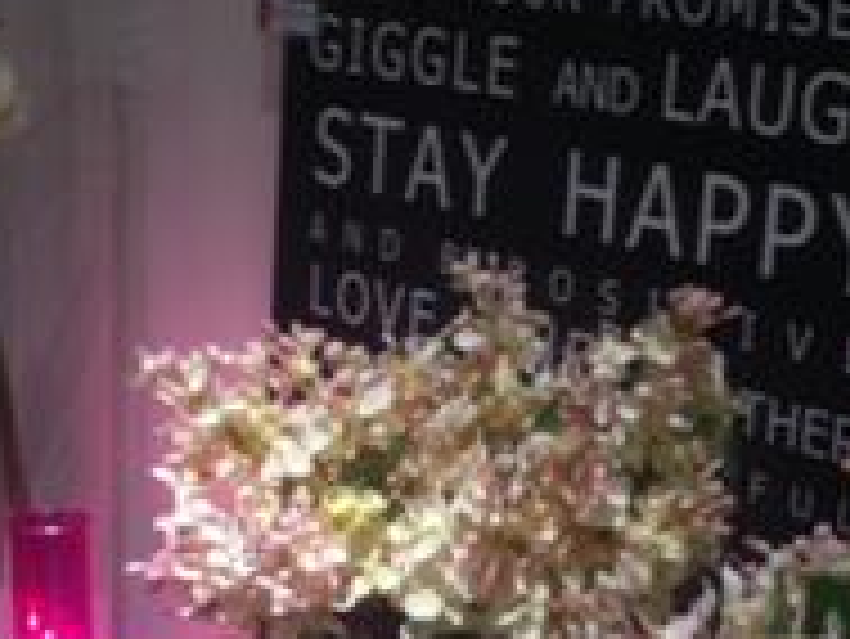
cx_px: 573
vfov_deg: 17.3
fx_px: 2089
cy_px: 461
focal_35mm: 85
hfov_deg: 22.9
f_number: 2.8
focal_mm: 3.85
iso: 80
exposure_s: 1/20
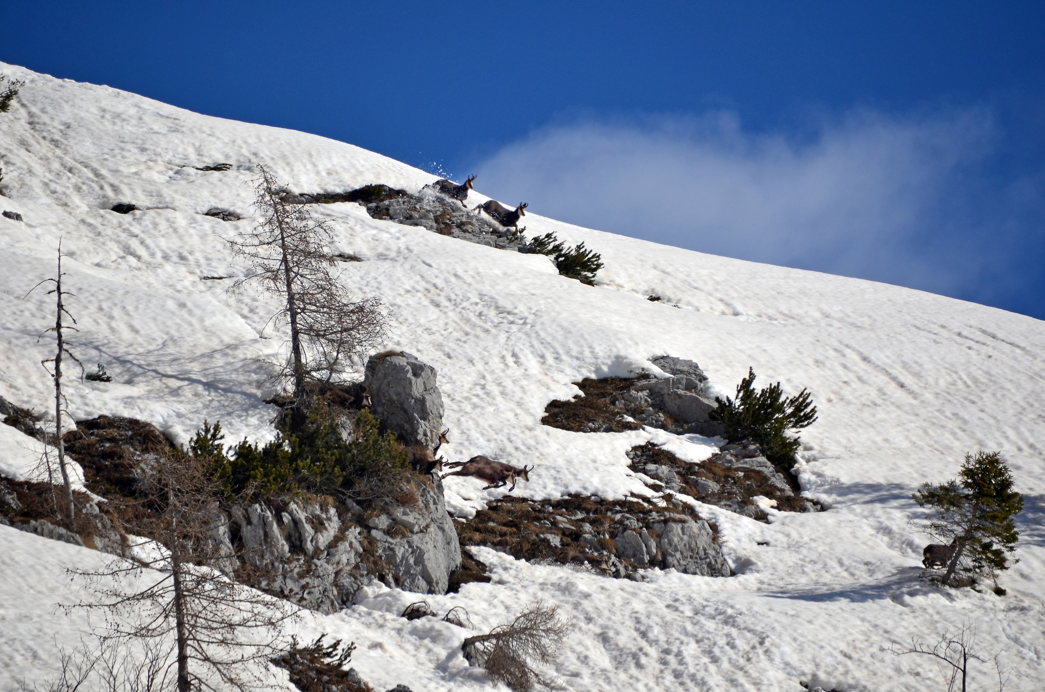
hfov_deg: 4.6
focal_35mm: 450
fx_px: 13034
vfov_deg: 3.0
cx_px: 522
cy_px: 346
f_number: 7.1
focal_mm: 300
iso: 400
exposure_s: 1/3200
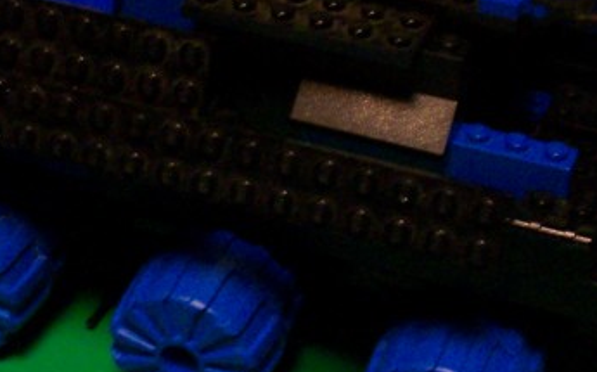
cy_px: 111
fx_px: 1544
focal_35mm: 95
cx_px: 196
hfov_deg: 21.8
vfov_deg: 13.7
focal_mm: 7.5
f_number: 2.8
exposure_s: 1/8
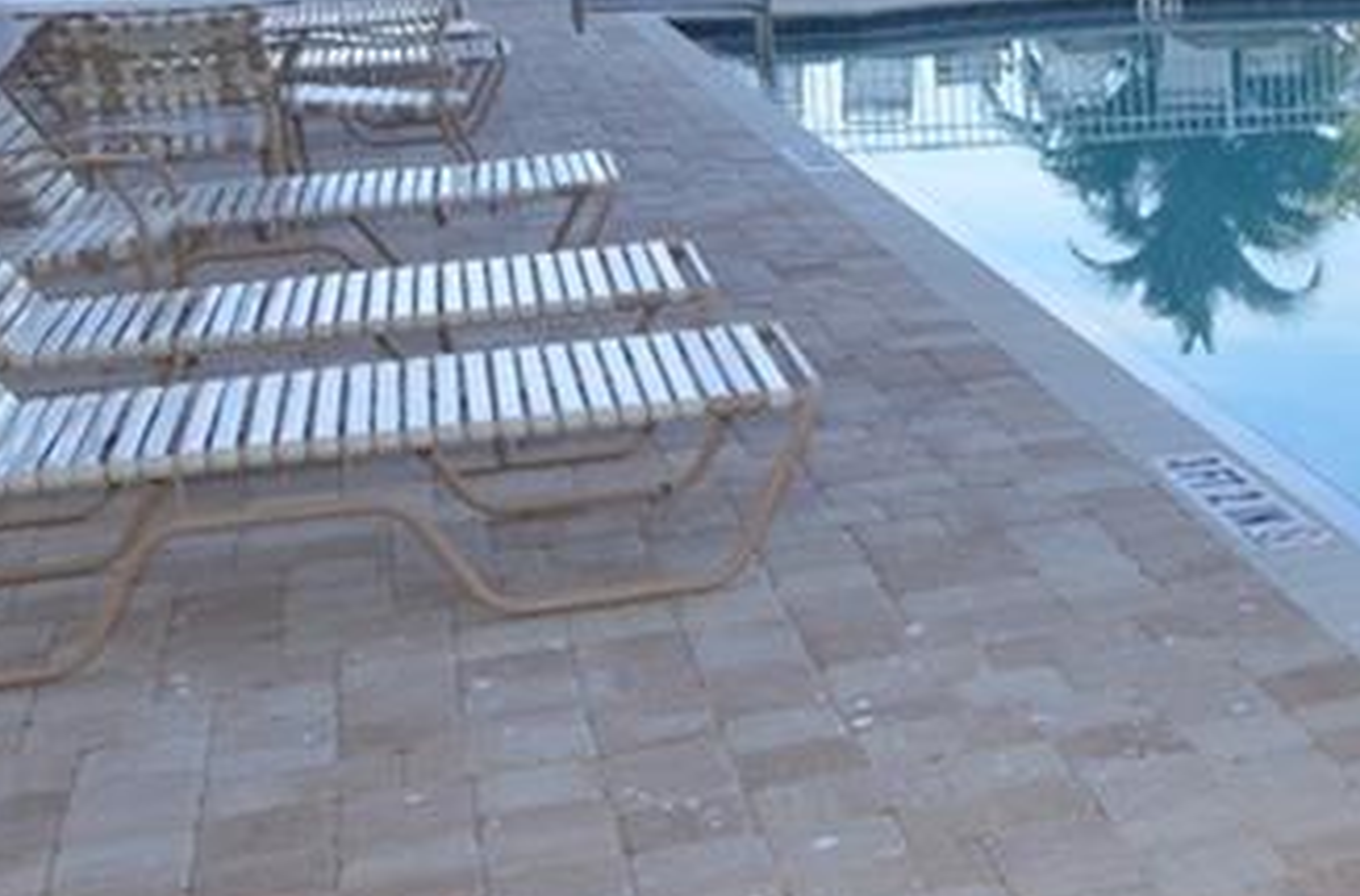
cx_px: 1907
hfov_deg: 25.1
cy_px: 365
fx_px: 2485
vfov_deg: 20.4
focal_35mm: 66
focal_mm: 14
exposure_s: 1/250
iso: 100
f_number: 5
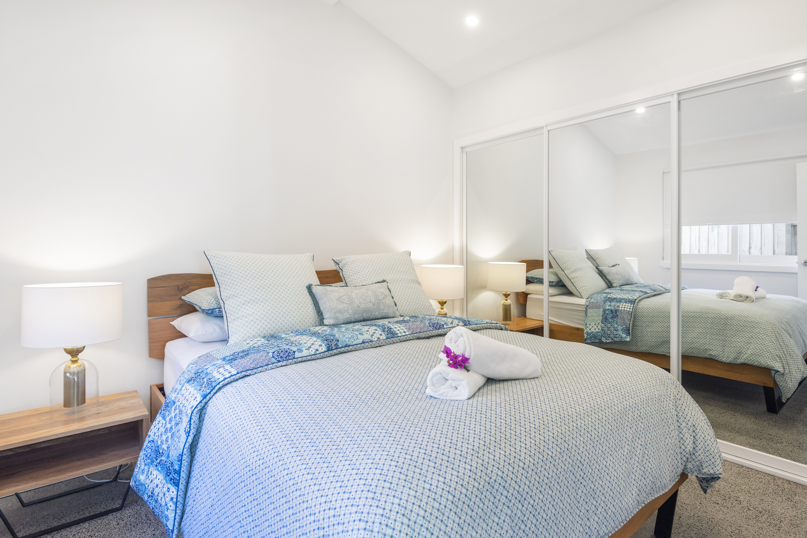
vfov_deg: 64.5
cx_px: 423
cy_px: 276
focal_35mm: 19
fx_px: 426
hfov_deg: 86.8
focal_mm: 18
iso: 800
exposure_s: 1/25
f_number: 8
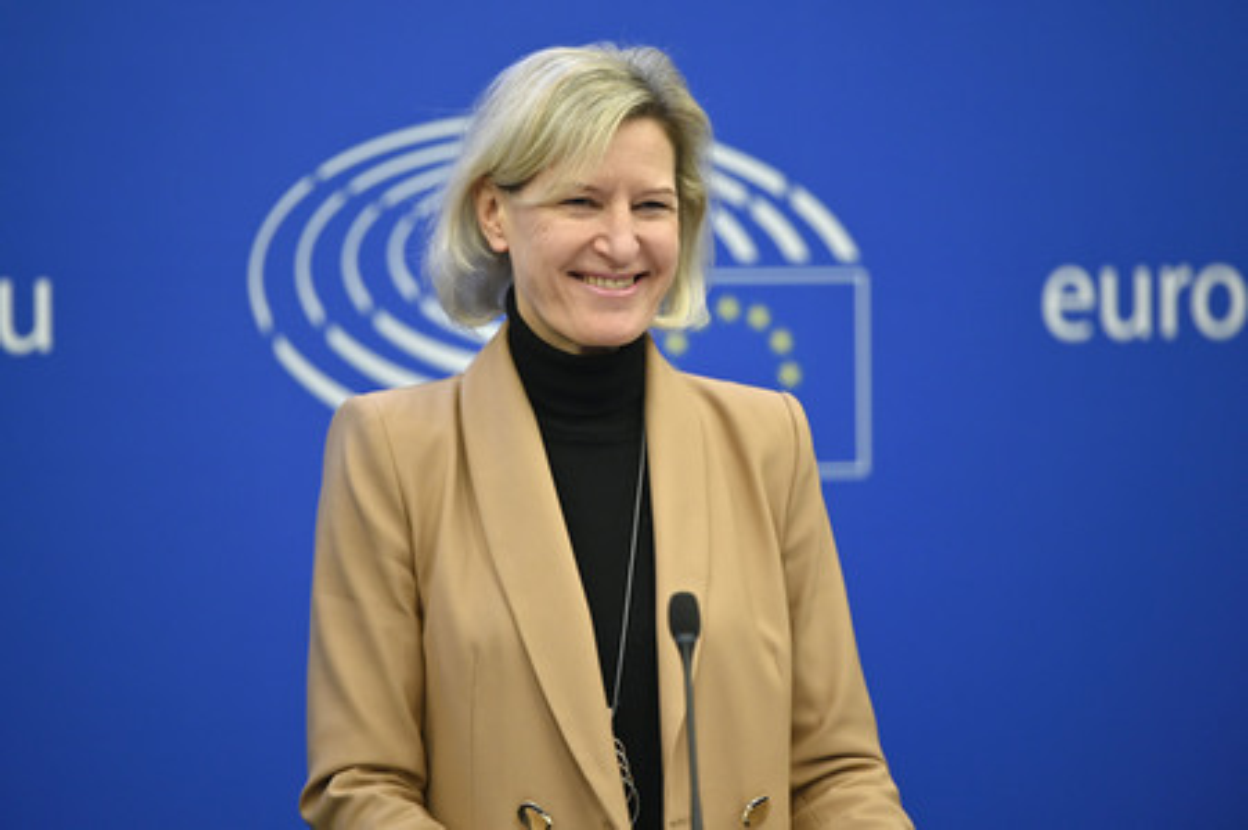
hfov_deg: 11.1
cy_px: 415
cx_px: 624
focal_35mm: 185
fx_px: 6408
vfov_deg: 7.4
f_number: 2.8
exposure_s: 1/320
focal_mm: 185
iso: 1000
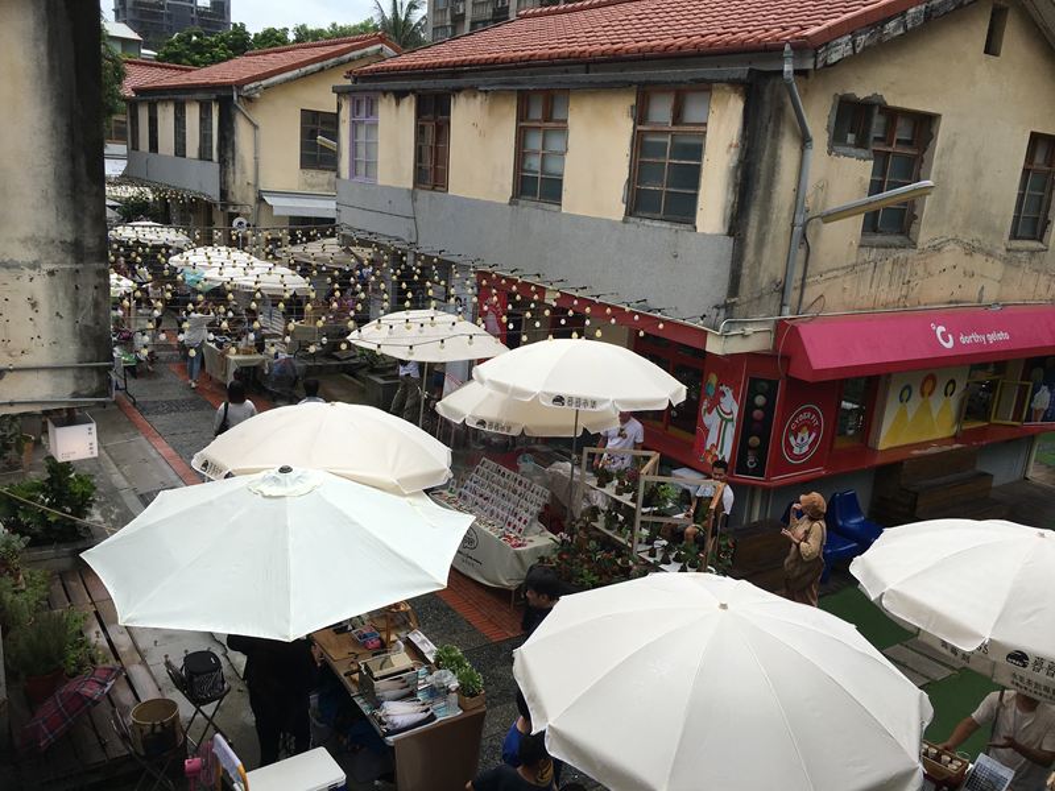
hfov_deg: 61.7
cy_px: 396
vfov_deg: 48.2
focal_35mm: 29
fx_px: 884
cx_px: 528
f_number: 2.2
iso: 25
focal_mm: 4.15
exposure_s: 1/1709
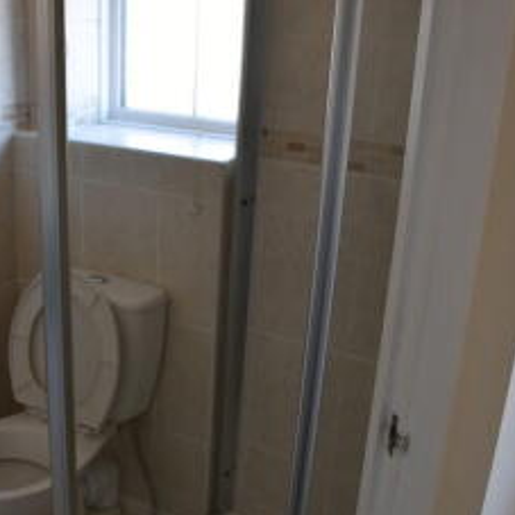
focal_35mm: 48
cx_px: 152
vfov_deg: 34.9
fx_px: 808
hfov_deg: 34.8
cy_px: 357
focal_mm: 18
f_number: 4.5
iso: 400
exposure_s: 1/80
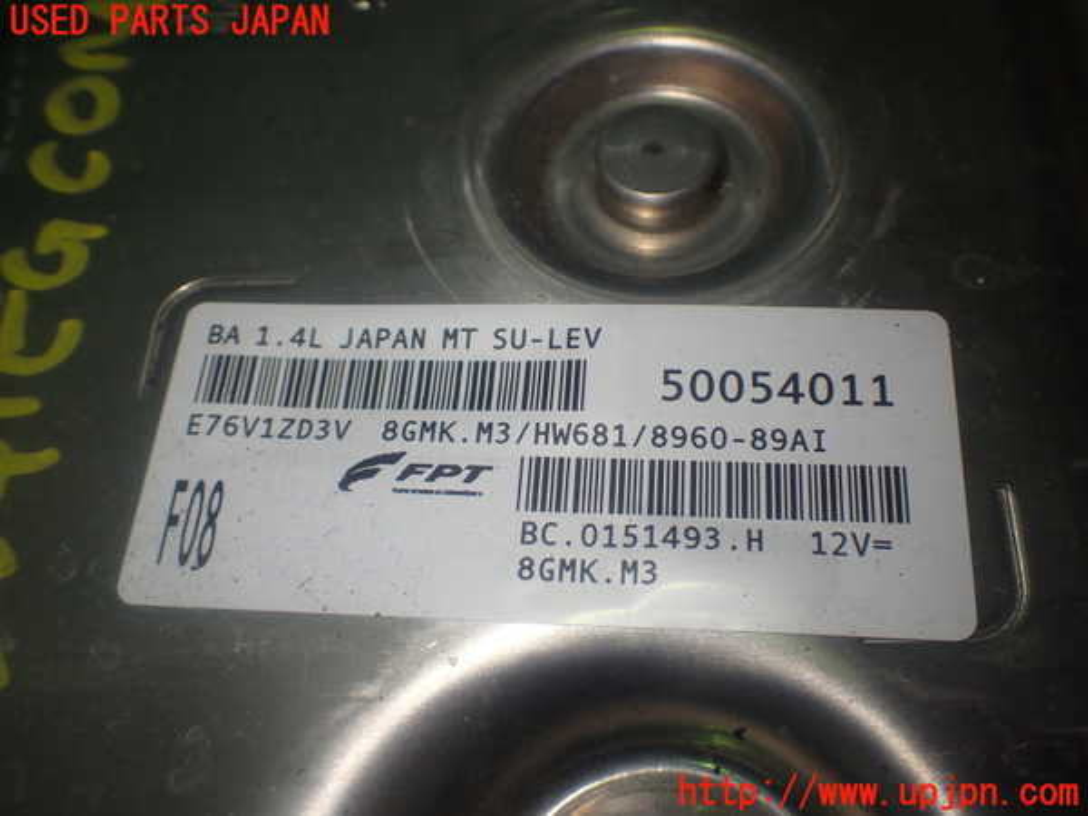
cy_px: 408
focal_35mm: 36
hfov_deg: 51.4
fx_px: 1131
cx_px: 544
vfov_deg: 39.7
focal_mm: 6.37
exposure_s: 1/80
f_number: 2.5
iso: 100
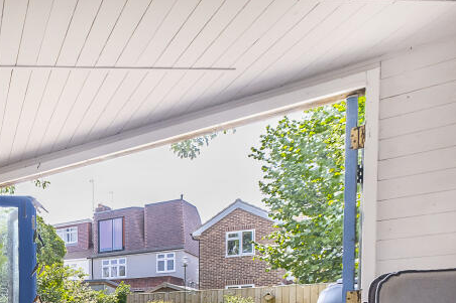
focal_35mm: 34
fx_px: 430
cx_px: -22
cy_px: 334
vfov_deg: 33.8
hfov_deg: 45.1
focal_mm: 10
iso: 400
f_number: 8
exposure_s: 1/170
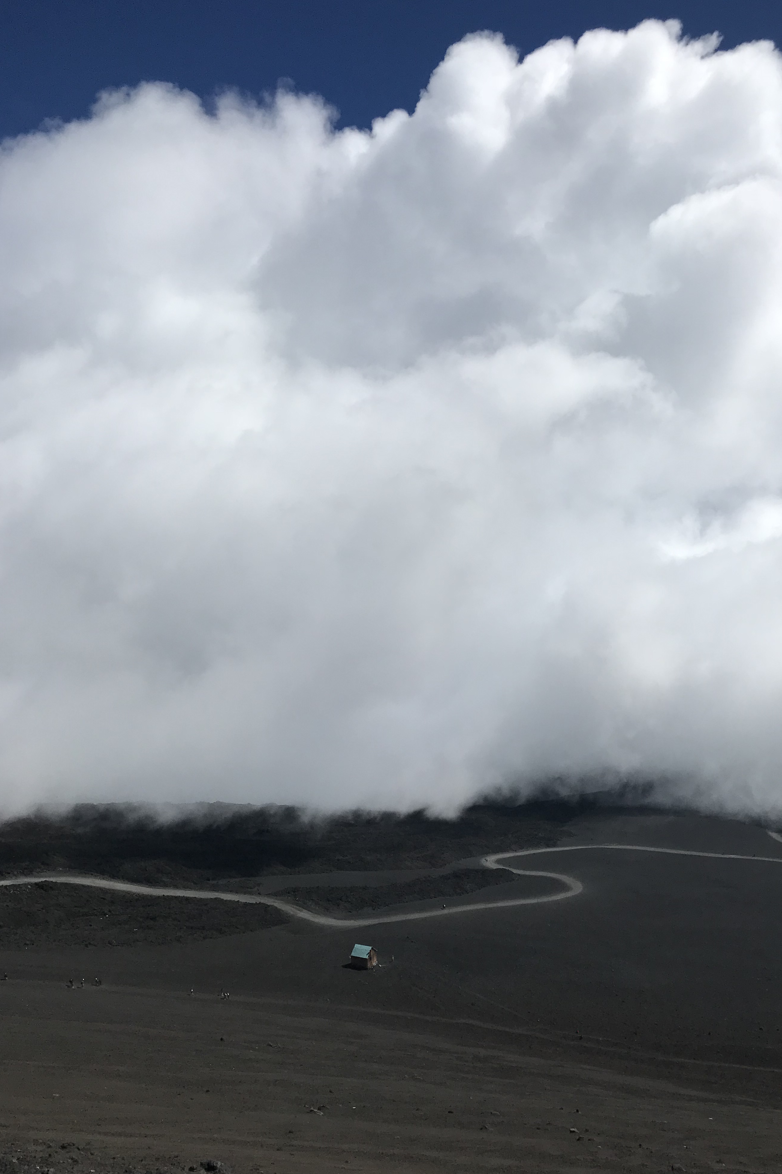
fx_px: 978
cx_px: 433
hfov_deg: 43.5
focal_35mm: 30
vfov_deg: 61.9
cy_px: 585
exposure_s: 1/9615
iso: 20
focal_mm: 3.99
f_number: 1.8
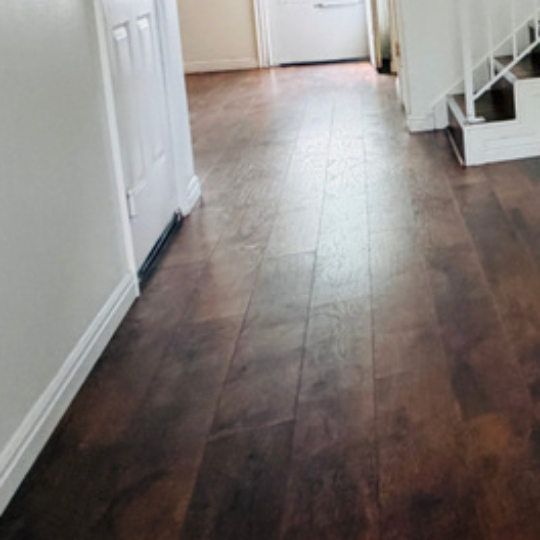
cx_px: 855
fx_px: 847
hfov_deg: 24.9
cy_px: 33
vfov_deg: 33.1
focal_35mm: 48
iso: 320
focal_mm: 2.22
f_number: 2.2
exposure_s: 1/121
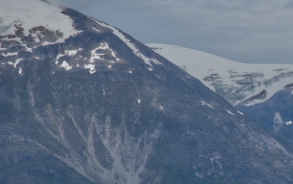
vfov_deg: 4.0
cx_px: 300
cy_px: 167
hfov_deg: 6.3
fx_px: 2637
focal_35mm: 330
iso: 100
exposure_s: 1/250
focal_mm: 120
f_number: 8
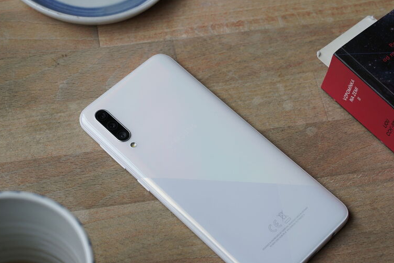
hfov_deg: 28.8
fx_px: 766
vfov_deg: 19.4
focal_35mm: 70
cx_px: 168
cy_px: 141
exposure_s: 1/160
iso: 640
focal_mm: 55
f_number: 7.1
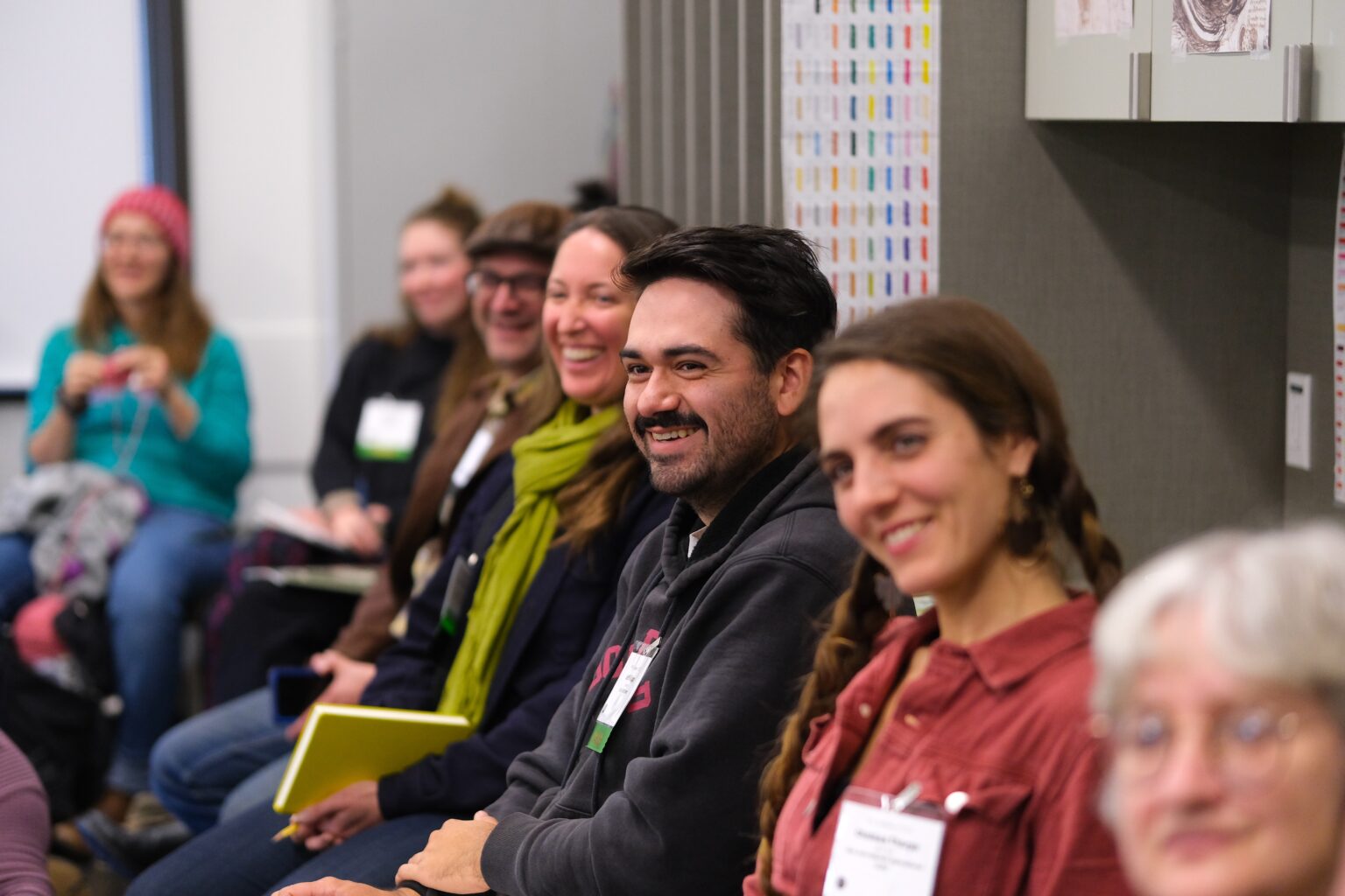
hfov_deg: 24.2
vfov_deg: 16.3
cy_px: 448
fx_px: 3138
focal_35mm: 84
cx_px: 672
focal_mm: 56
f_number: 1.4
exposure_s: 1/500
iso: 1250
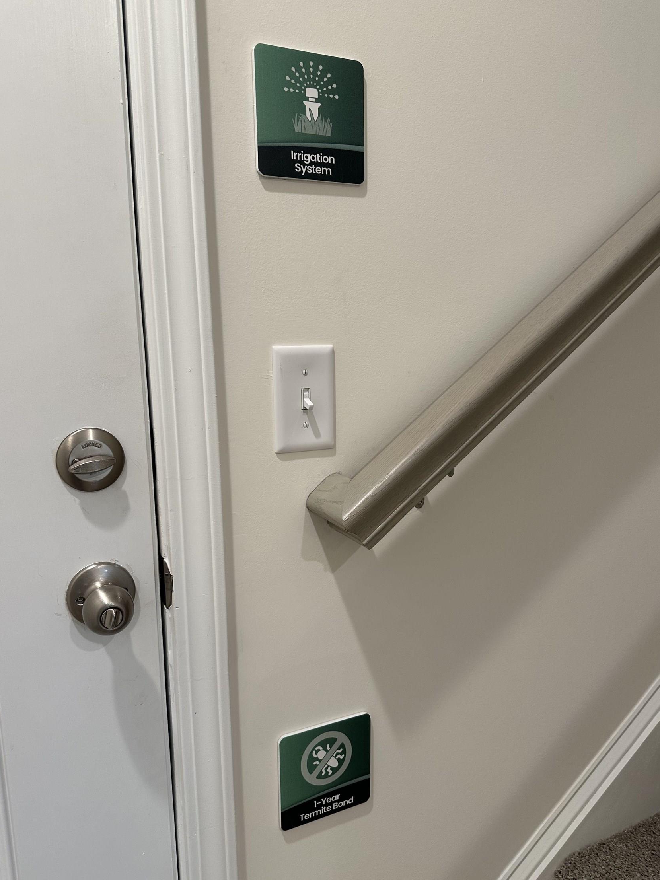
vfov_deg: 69.4
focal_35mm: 25
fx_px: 636
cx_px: 329
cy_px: 450
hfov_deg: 54.9
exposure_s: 1/60
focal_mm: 6.86
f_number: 1.78
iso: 125
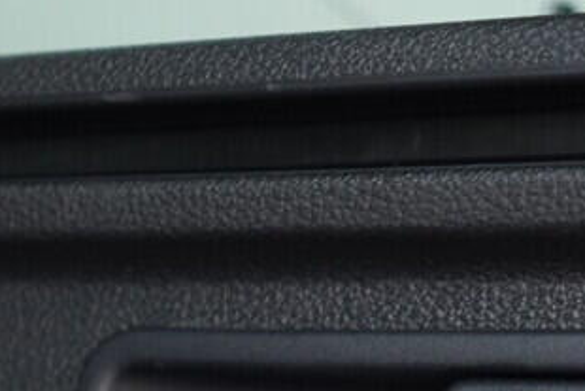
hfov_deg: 17.0
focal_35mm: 119
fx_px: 1935
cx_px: 523
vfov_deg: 11.2
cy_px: 554
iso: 640
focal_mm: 24
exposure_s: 1/40
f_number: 2.8
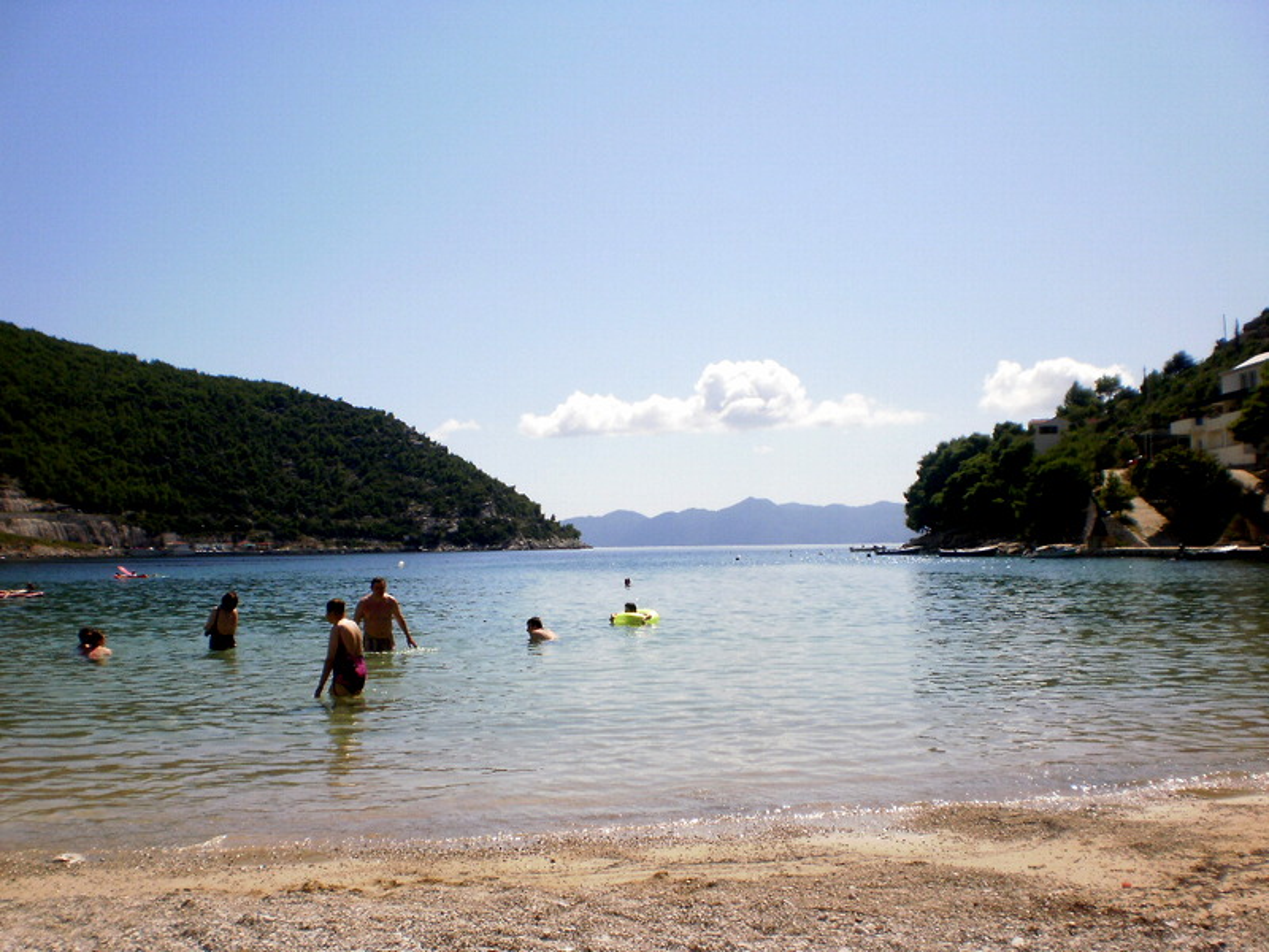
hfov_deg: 49.0
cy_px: 476
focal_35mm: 38
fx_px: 1393
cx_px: 634
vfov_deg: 37.7
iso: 100
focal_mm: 6.3
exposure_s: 1/2000
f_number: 4.6
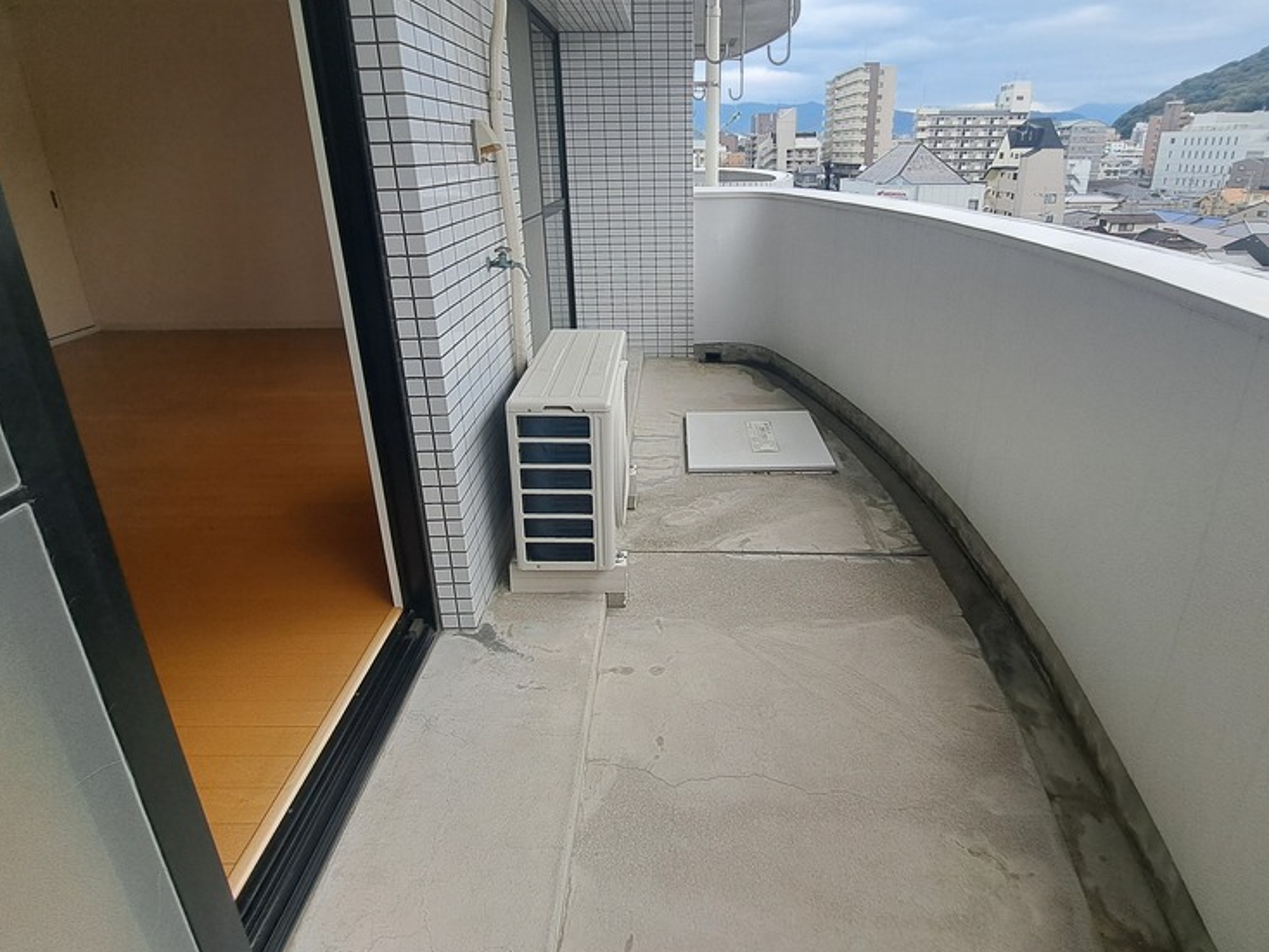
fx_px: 623
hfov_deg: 90.9
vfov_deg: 73.7
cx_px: 681
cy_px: 366
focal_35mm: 17
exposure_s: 1/199
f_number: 2.2
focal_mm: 1.74
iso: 50
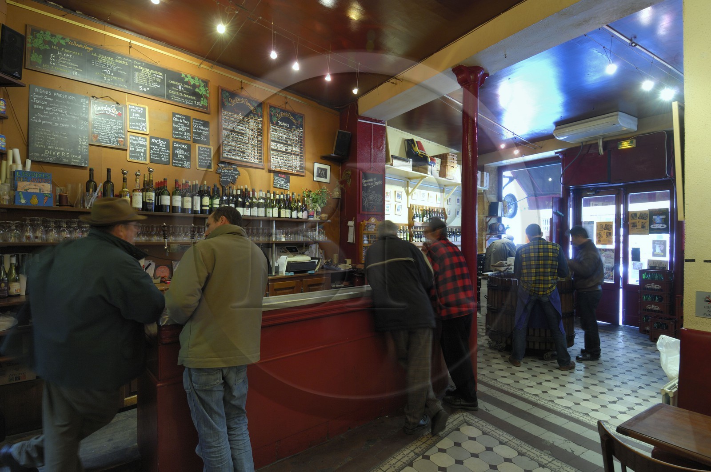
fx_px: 355
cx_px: 356
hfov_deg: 90.1
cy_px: 236
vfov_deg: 67.2
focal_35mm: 18
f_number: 8
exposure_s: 2
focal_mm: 12
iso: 100
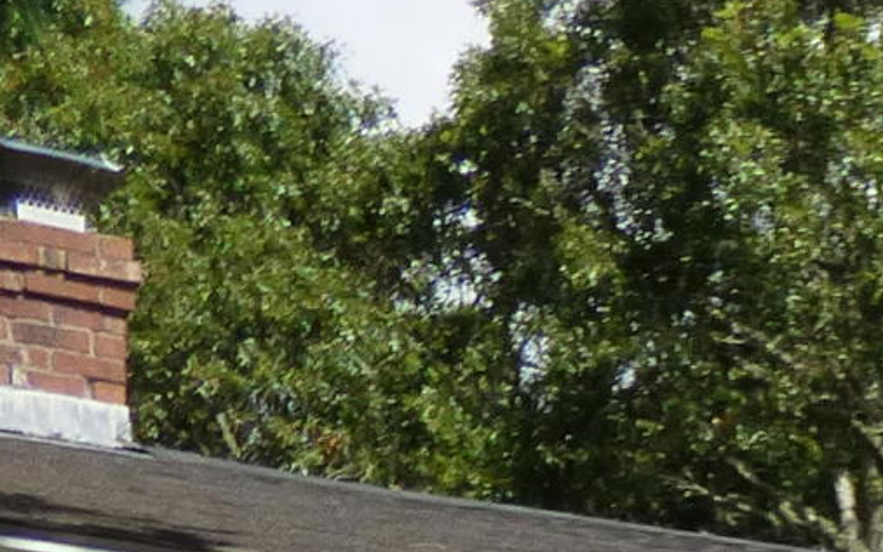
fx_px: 4380
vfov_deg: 6.5
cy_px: 1700
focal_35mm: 182
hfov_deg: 11.0
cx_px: 1428
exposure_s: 1/1300
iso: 160
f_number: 3.2
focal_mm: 5.04
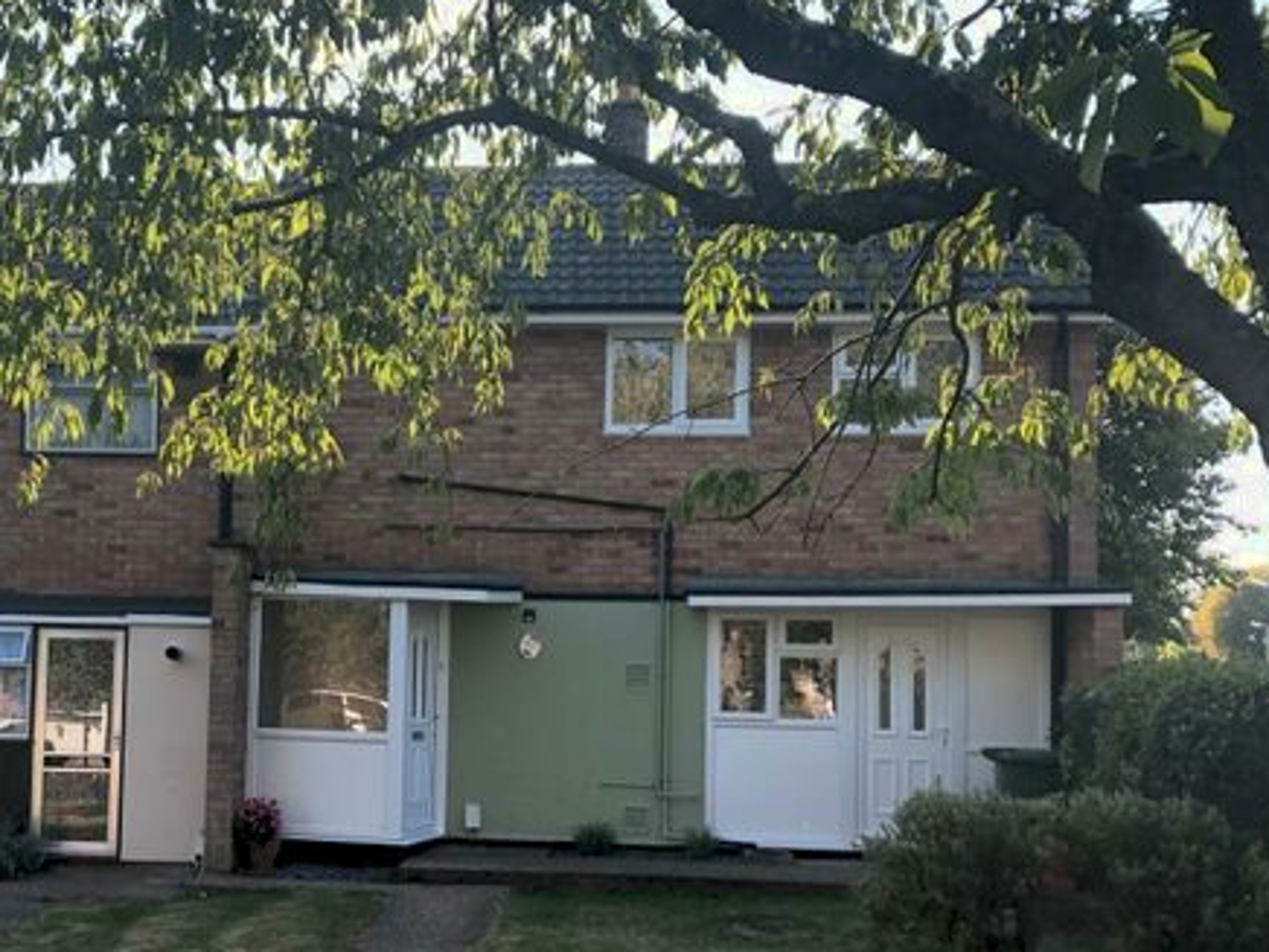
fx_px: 1650
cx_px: 410
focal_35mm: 45
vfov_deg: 31.9
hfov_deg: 41.5
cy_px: 630
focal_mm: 3.99
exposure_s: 1/318
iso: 20
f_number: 1.8
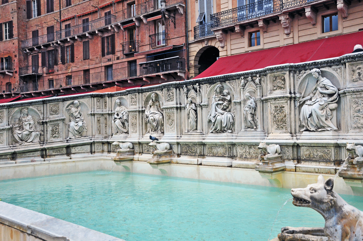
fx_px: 332
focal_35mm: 33
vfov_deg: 39.9
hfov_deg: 57.3
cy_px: 120
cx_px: 182
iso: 500
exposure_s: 1/320
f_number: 9
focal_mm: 22
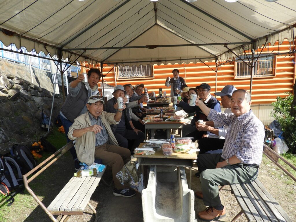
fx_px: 205
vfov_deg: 56.8
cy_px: 111
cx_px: 148
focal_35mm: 24
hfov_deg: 71.6
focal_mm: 4.3
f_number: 3.3
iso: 100
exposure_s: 1/500
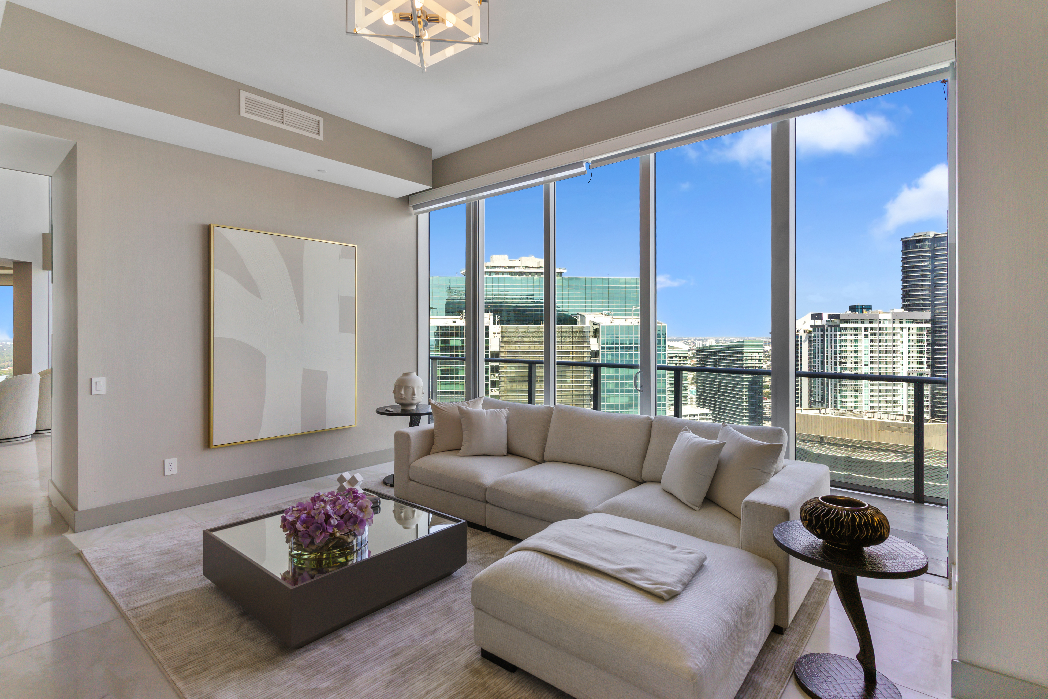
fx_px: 495
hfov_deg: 93.3
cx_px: 524
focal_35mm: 17
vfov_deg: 70.4
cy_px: 350
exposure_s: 1/250
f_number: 7.1
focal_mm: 17
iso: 320
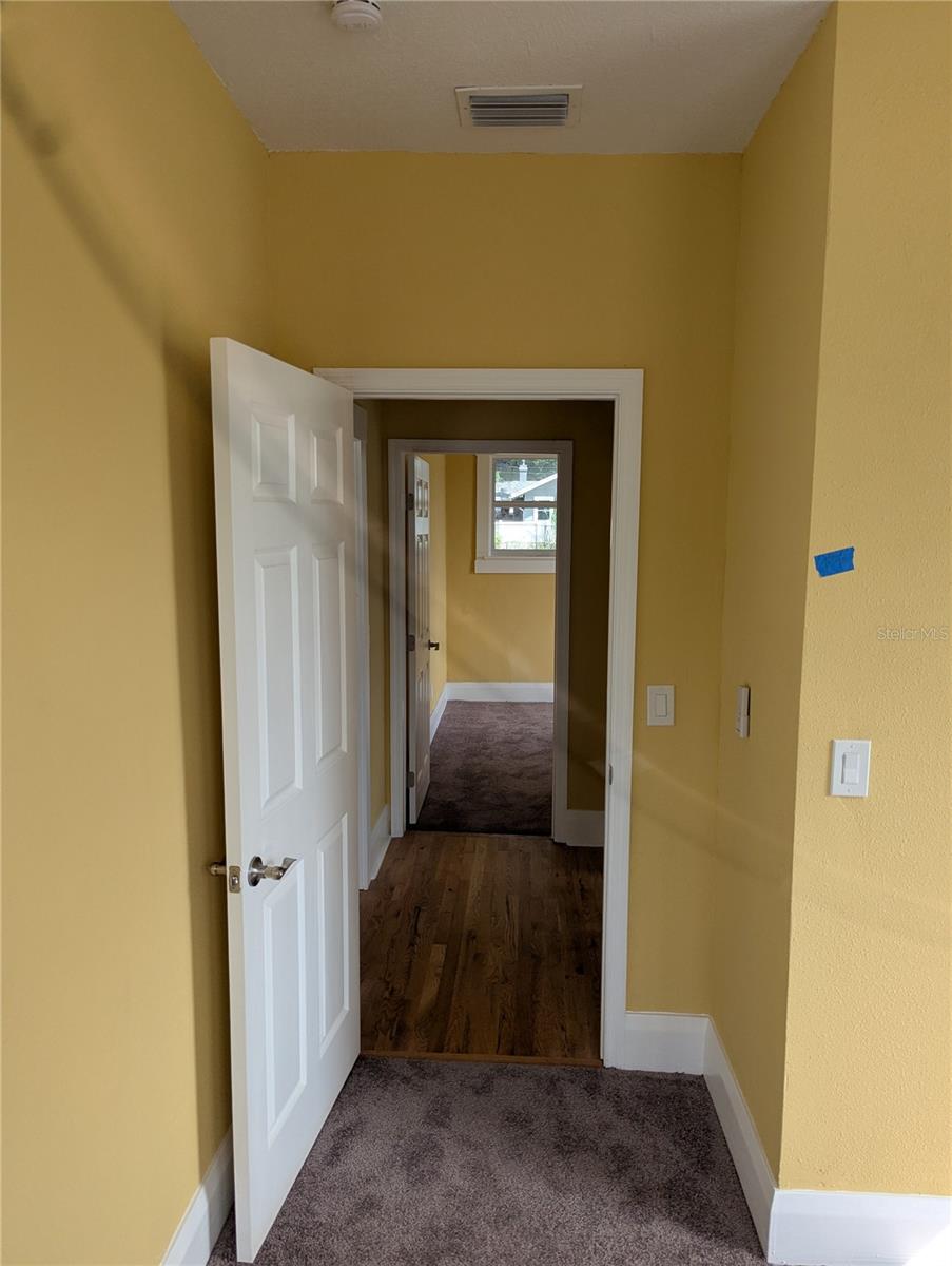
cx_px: 476
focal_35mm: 24
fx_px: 878
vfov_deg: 71.5
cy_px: 633
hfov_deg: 56.9
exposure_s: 1/735
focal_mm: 6.81
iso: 91
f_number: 1.85
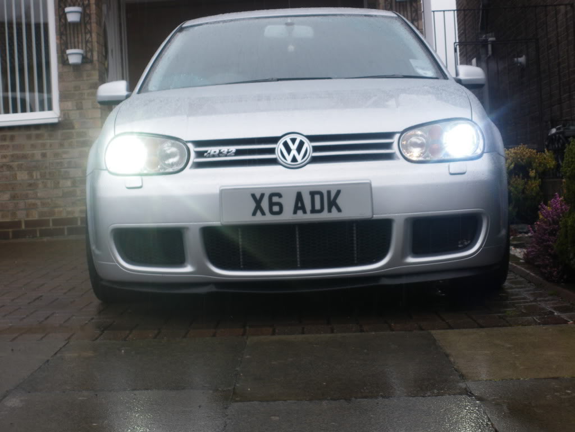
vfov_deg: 23.7
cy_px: 216
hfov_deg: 31.2
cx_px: 288
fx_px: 1030
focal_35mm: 62
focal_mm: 11.1
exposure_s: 1/100
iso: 64
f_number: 4.6
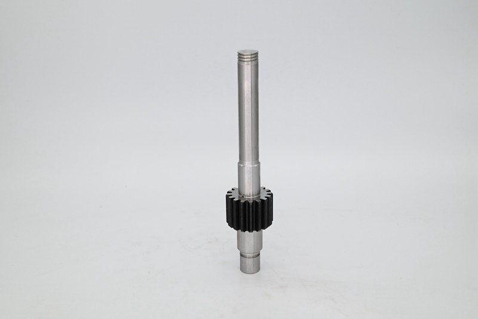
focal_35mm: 48
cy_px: 160
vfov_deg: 28.1
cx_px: 239
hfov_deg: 41.1
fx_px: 638
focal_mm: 48
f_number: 9
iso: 1000
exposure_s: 1/250
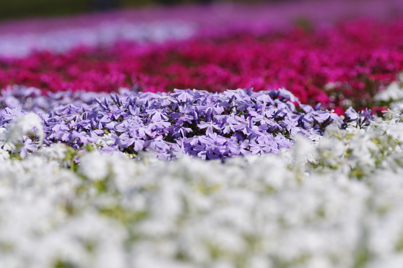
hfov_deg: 15.2
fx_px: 1509
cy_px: 134
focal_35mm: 135
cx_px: 202
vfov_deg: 10.1
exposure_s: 1/4000
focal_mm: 90
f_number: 5
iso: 200
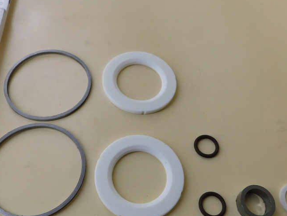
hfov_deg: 53.9
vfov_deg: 41.7
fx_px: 282
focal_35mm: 34
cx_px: 136
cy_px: 126
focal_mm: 4
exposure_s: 1/400
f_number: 3
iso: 125
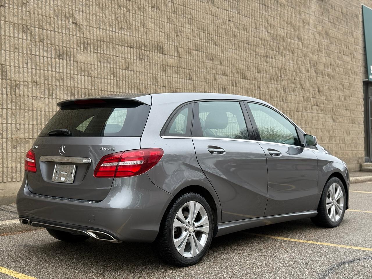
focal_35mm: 48
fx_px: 516
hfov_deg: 39.7
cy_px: 140
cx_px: 186
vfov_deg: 30.3
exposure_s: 1/1167
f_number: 1.78
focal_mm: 6.76
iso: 80
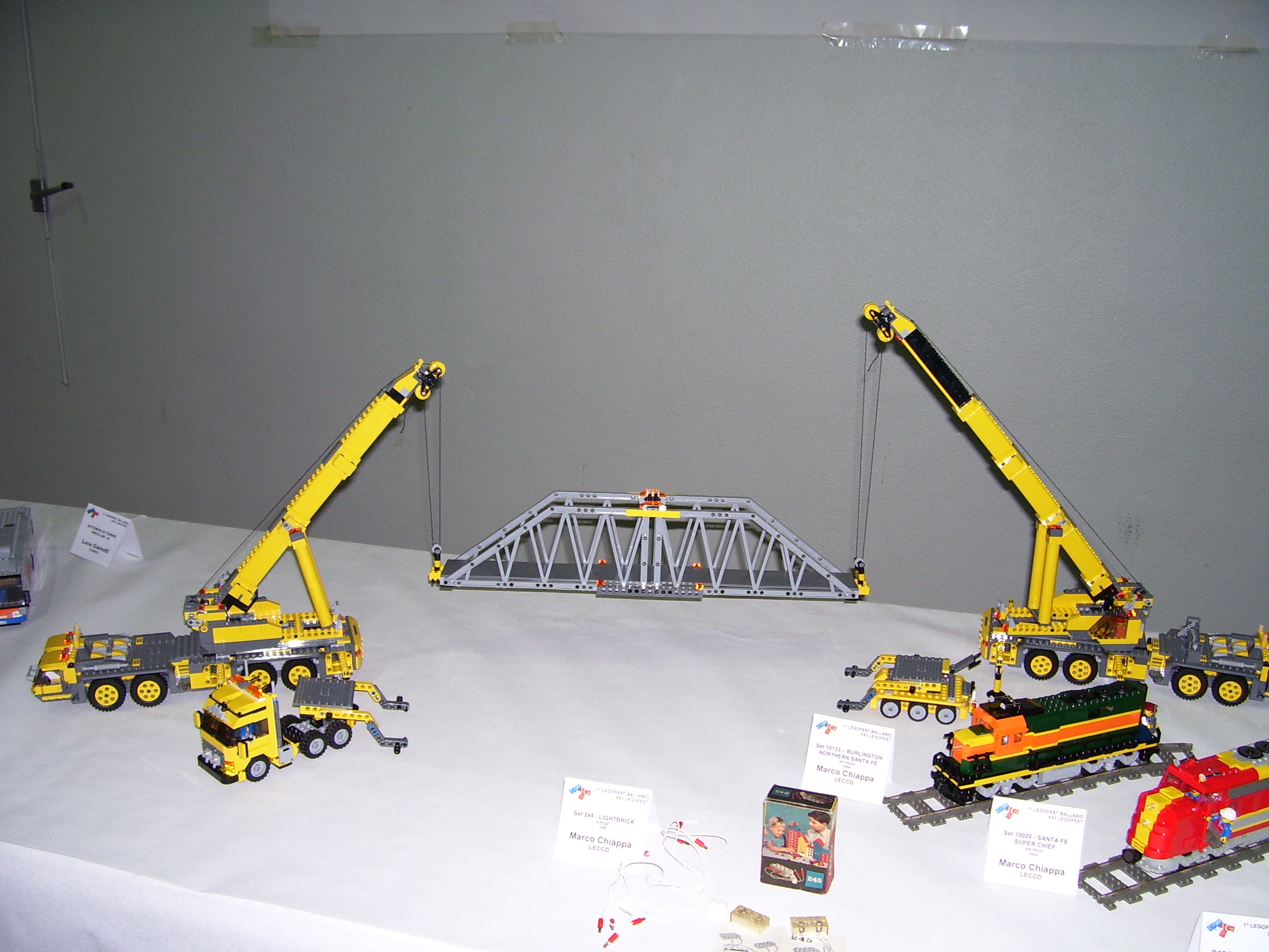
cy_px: 476
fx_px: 1246
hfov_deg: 54.0
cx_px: 634
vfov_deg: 41.8
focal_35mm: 34
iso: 80
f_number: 2.7
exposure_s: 1/60
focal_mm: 5.6
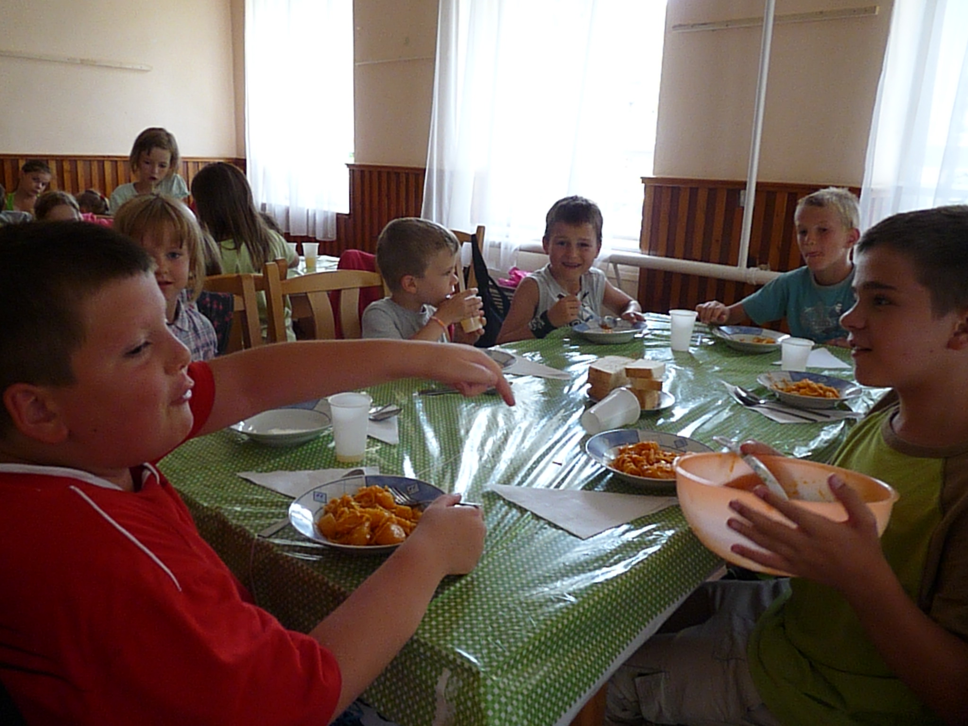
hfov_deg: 65.3
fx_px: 755
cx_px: 484
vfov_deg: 51.4
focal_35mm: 27
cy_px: 363
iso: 800
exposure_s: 1/100
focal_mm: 4.8
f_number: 2.8
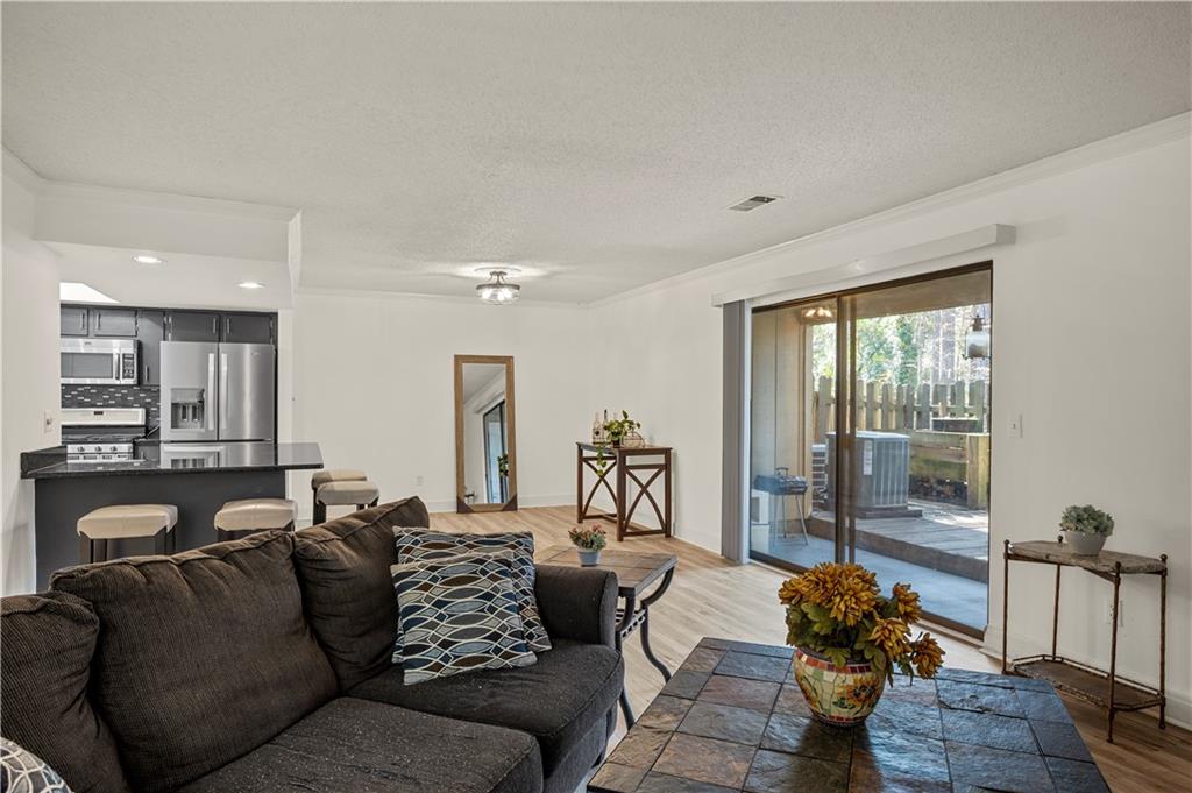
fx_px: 695
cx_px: 596
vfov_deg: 59.4
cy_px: 396
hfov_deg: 81.2
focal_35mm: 21
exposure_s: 1/3
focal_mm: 21
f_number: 8
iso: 400
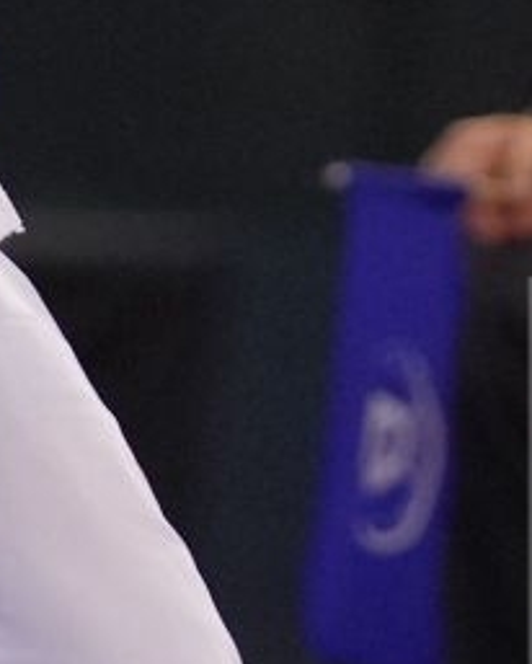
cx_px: 770
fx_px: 38707
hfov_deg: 0.8
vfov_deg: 1.0
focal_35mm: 1969
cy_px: -406
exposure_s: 1/1000
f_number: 2.8
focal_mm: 200
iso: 2000
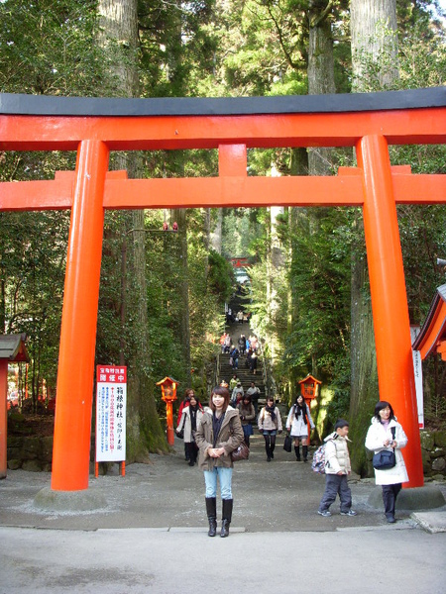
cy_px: 297
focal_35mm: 38
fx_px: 653
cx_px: 223
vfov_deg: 49.0
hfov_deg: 37.7
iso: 125
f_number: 3.3
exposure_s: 1/30
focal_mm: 6.3
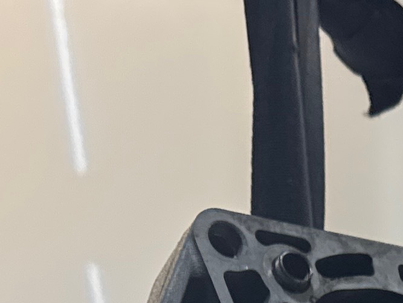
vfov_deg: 9.2
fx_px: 1689
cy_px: 710
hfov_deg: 13.5
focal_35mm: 145
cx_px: 377
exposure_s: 1/155
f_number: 1.78
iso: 64
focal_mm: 6.76
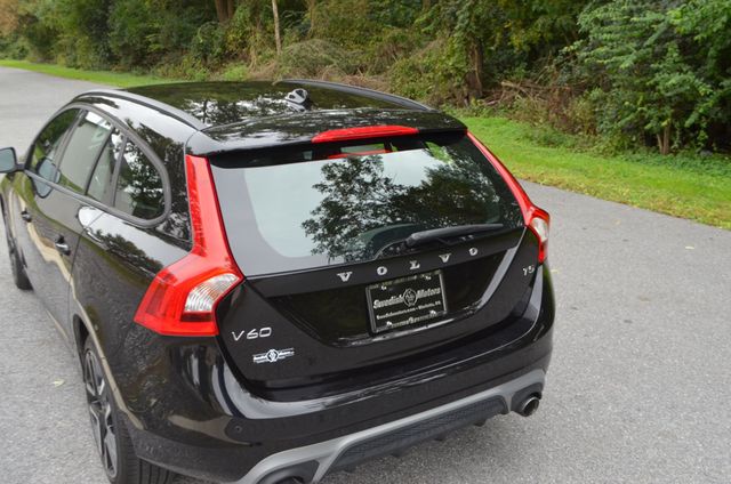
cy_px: 242
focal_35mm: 36
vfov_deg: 36.7
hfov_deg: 53.2
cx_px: 366
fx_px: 730
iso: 220
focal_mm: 24
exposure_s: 1/125
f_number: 5.6
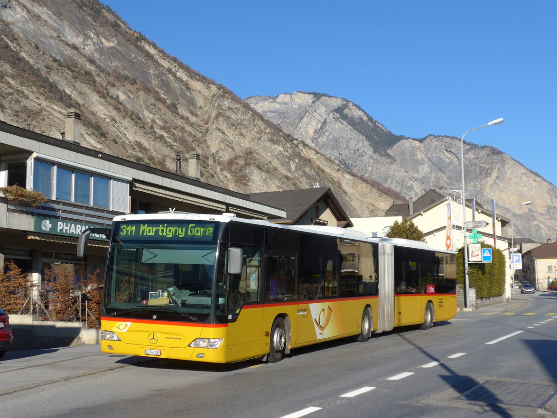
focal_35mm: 47
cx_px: 273
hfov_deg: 40.4
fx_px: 756
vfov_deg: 30.9
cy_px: 211
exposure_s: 1/1600
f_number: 3
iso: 80
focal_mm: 9.5
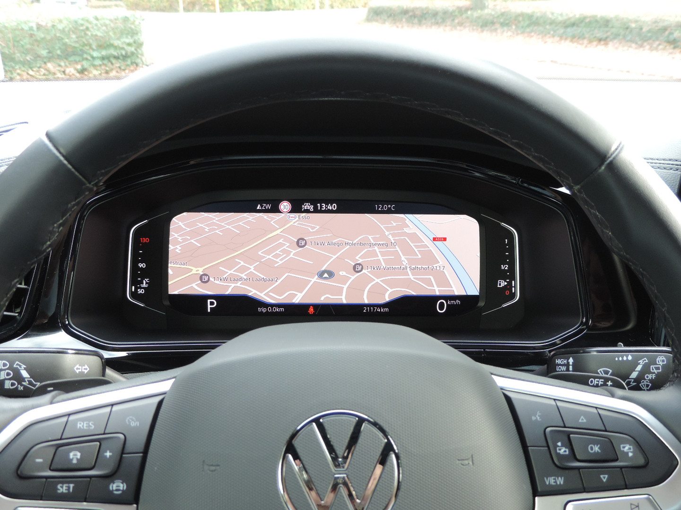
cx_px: 340
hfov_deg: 52.6
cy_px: 255
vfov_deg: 40.7
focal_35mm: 35
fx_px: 689
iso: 280
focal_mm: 6.2
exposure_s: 1/50
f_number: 3.3
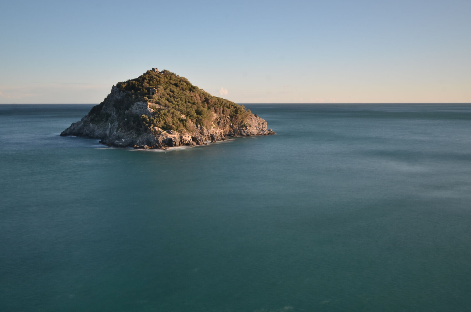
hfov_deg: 62.0
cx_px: 239
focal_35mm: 30
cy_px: 154
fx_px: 392
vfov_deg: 43.4
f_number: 11
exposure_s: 13
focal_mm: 18
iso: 100
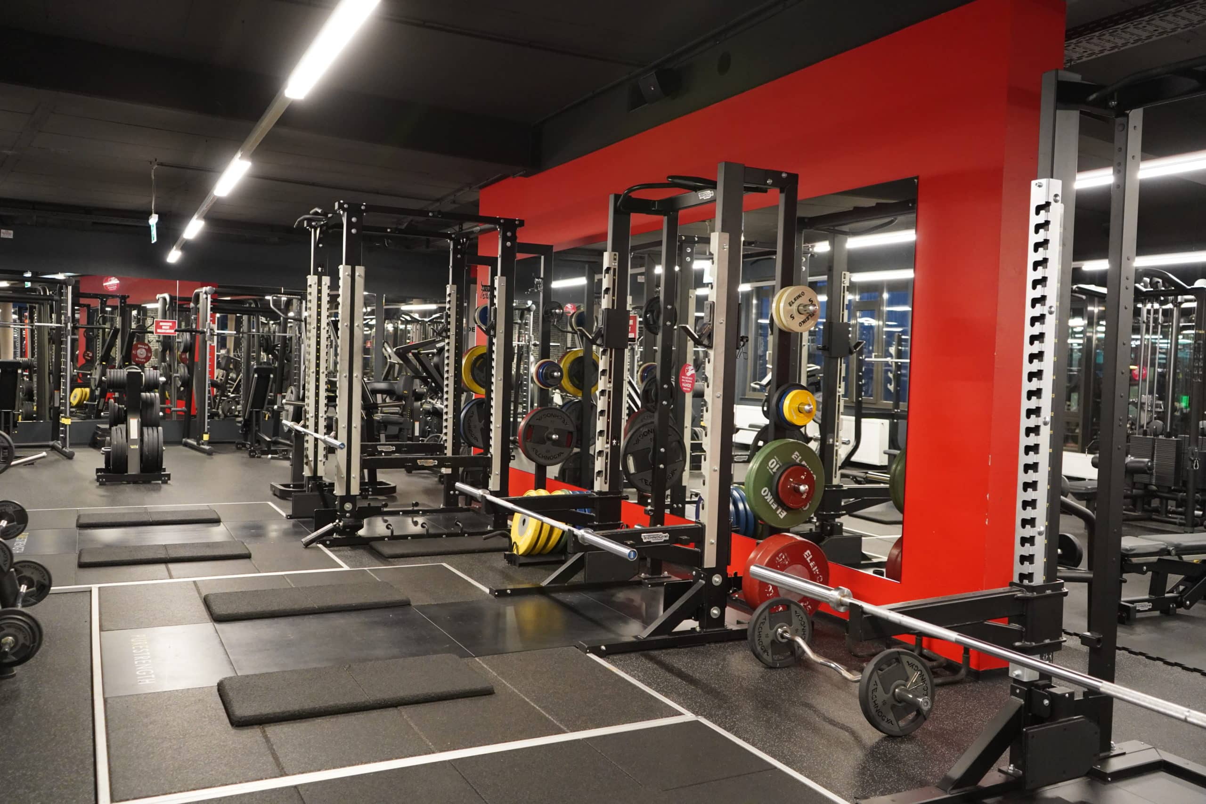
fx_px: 971
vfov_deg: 45.0
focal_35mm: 29
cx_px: 603
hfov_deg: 63.7
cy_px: 402
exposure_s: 1/160
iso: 5000
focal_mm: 29
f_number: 3.5
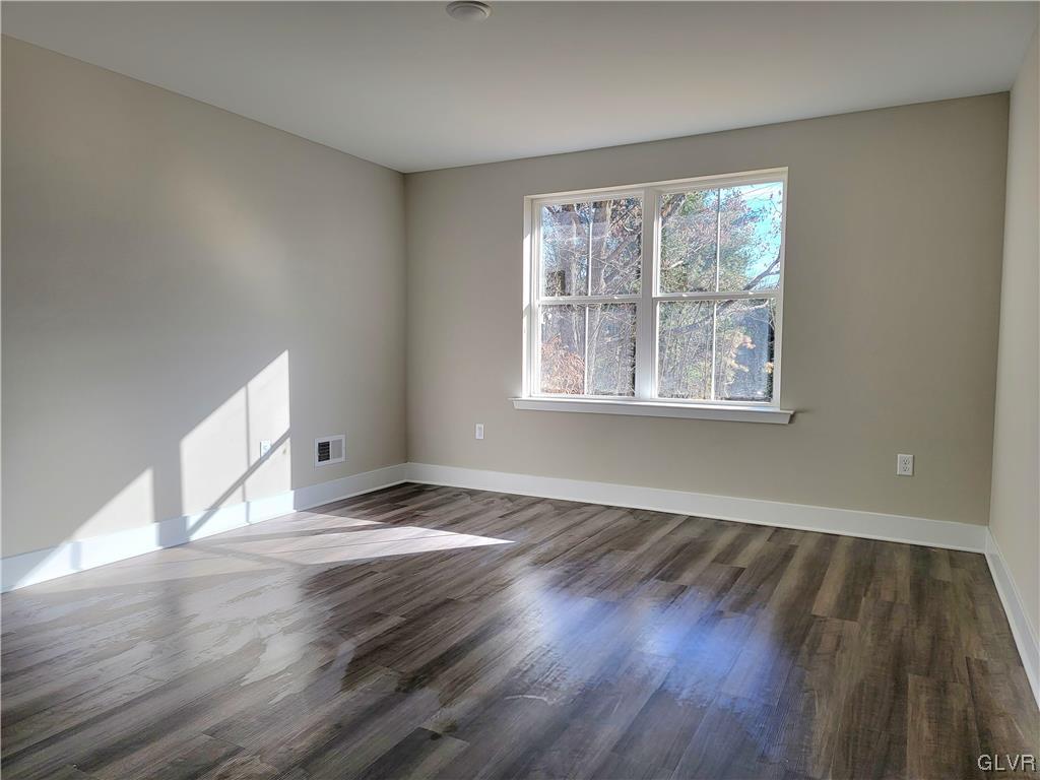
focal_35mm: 24
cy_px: 390
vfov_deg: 56.8
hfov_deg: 71.6
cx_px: 520
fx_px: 721
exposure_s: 1/152
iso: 16
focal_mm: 6.7
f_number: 1.8
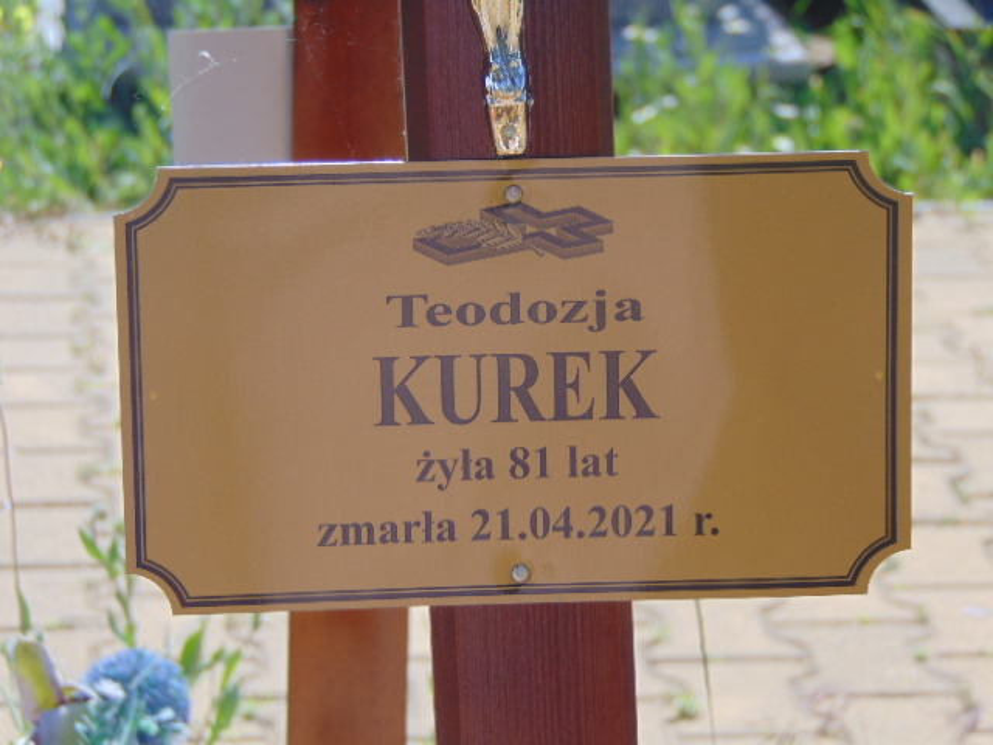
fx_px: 4705
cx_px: 496
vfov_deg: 9.1
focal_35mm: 164
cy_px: 372
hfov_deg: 12.0
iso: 80
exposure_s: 1/500
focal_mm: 29.5
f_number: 4
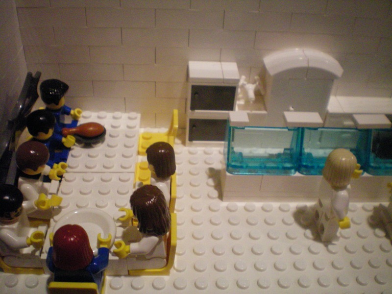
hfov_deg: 49.0
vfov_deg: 37.7
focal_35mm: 38
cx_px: 196
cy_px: 147
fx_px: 430
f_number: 3.1
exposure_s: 1/50
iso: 400
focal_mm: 6.3
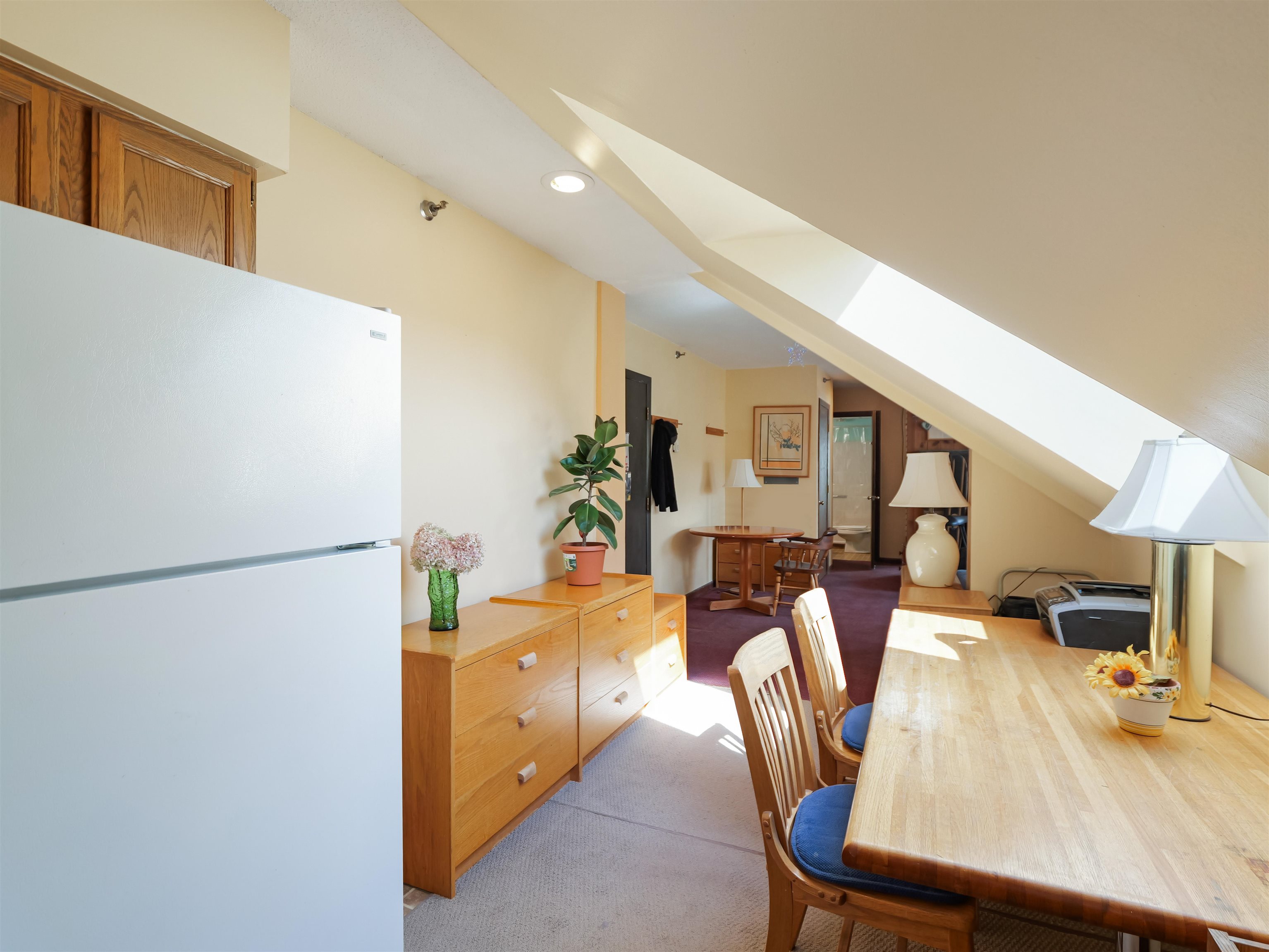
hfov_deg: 87.7
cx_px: 634
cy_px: 476
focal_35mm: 18
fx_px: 660
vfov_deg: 71.6
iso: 200
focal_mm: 9
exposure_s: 1/60
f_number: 3
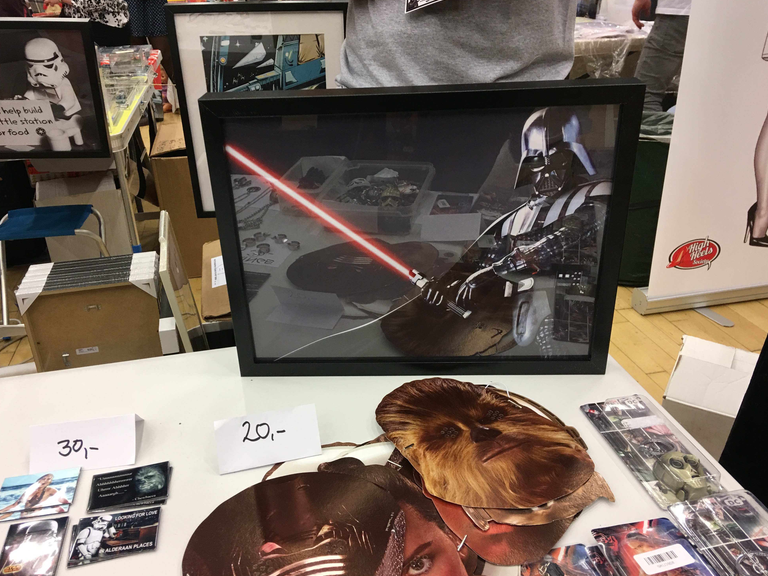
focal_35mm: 30
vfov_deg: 46.8
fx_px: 666
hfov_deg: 60.0
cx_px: 373
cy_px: 286
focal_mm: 4.15
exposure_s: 1/33
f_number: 2.2
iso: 50
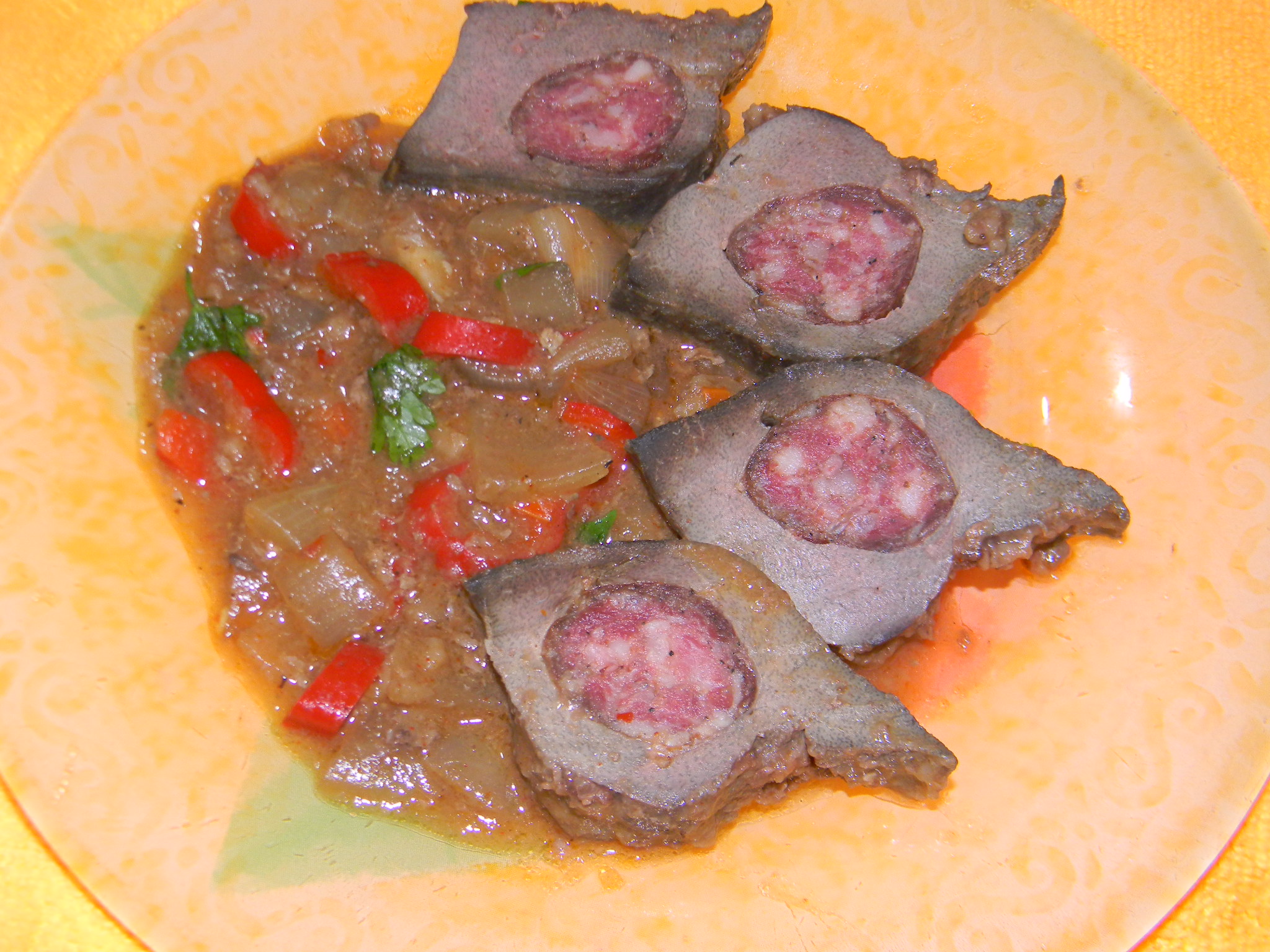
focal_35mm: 41
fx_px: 1504
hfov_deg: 45.8
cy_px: 476
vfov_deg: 35.1
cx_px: 635
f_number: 3.8
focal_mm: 7.3
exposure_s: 1/30
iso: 200
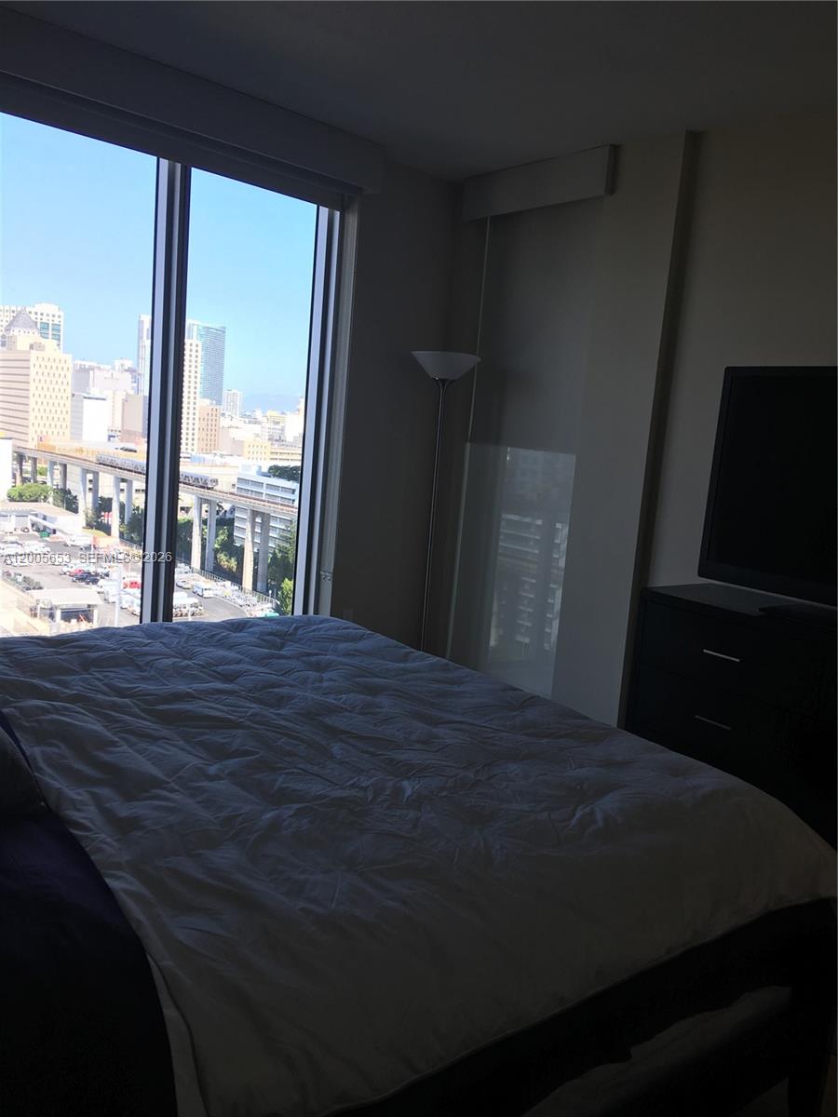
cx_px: 419
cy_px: 558
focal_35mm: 29
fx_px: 936
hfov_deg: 48.2
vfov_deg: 61.7
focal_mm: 4.15
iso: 25
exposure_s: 1/245
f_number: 2.2
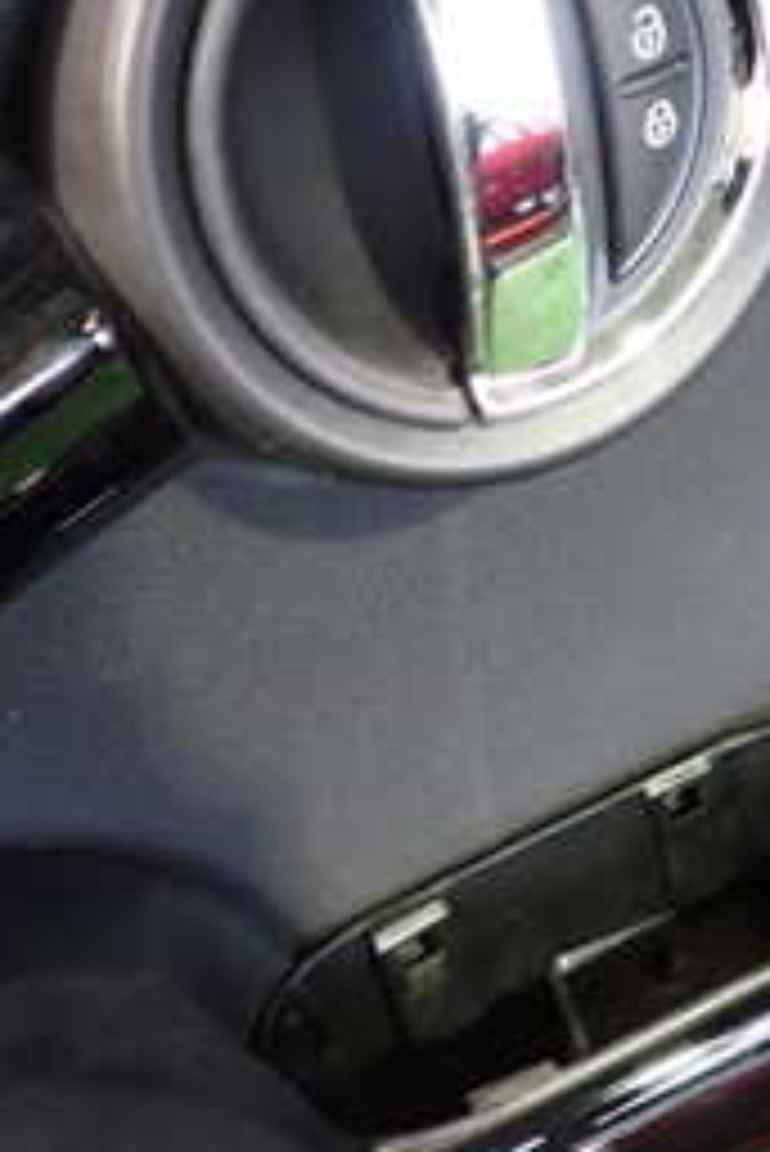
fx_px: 1954
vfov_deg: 32.8
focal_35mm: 61
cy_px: 500
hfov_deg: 22.3
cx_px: 441
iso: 800
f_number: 2
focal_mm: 4.5
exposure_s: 1/25
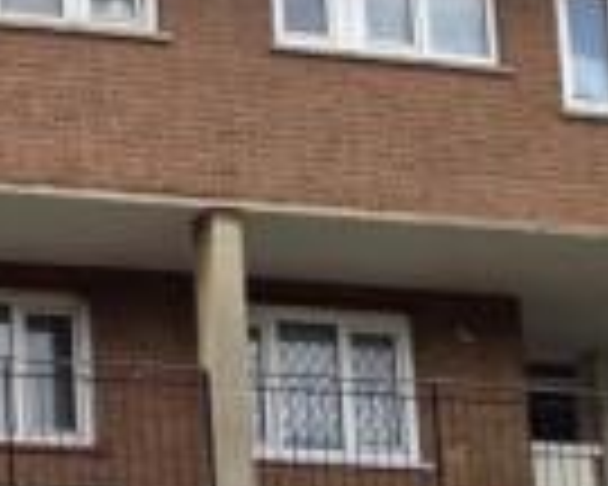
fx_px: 2663
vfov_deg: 10.1
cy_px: 749
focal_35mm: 148
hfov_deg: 11.9
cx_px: -507
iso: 50
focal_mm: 4.28
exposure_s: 1/488
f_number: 2.4
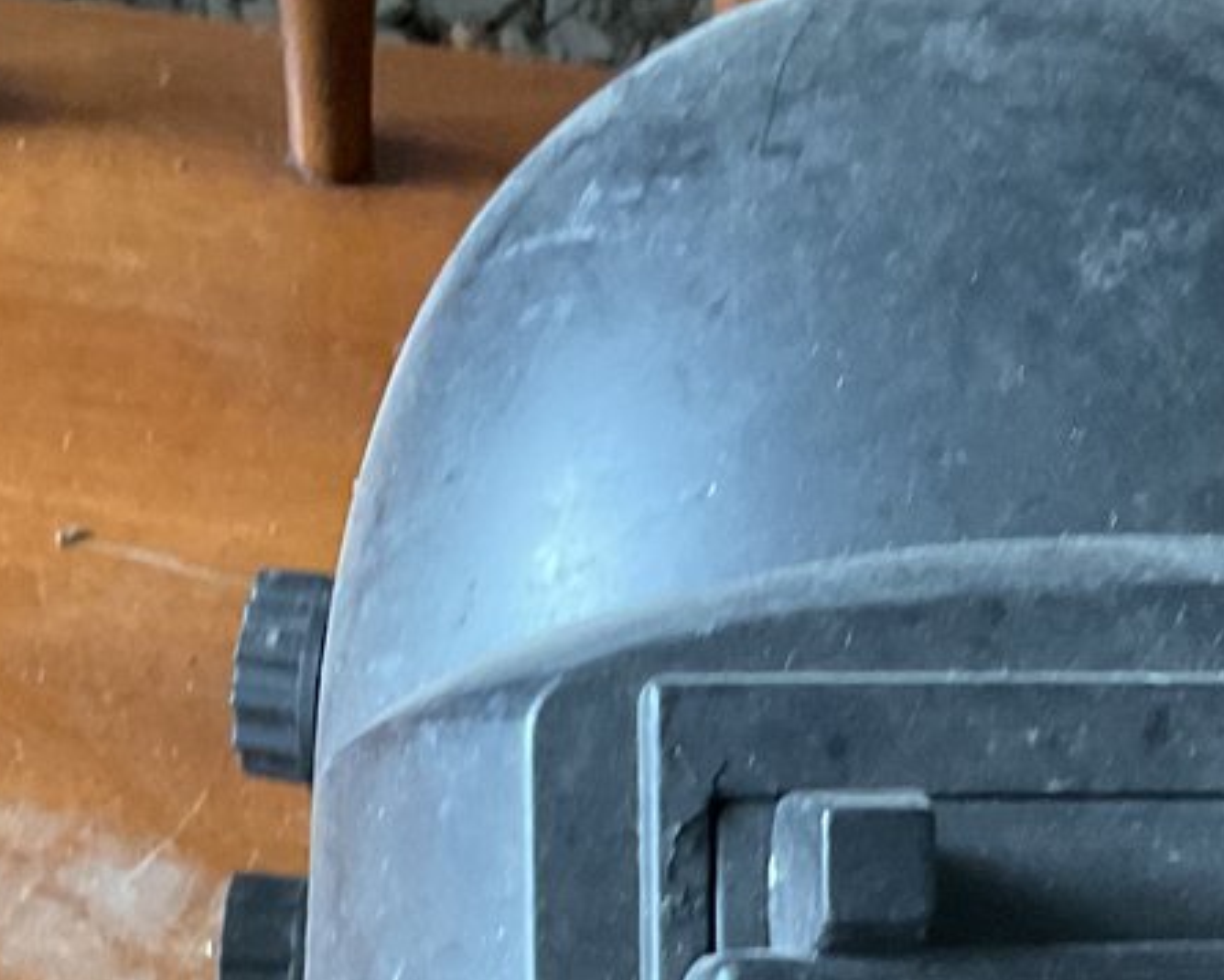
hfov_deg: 19.9
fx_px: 3478
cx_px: 849
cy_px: 1330
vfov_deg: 15.2
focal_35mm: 96
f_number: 1.8
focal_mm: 3
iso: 320
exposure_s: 1/40
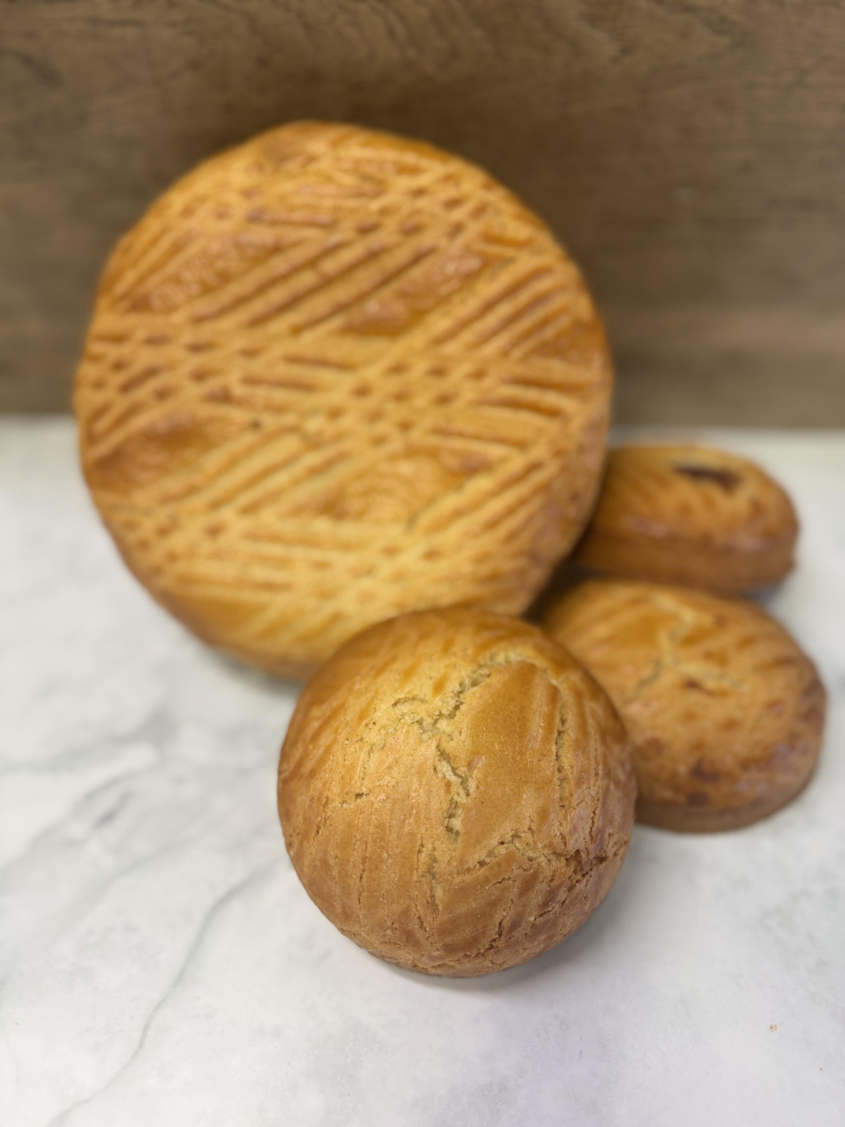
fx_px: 781
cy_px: 564
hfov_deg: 56.8
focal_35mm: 24
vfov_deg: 71.6
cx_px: 422
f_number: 1.78
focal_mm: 6.76
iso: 100
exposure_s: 1/100
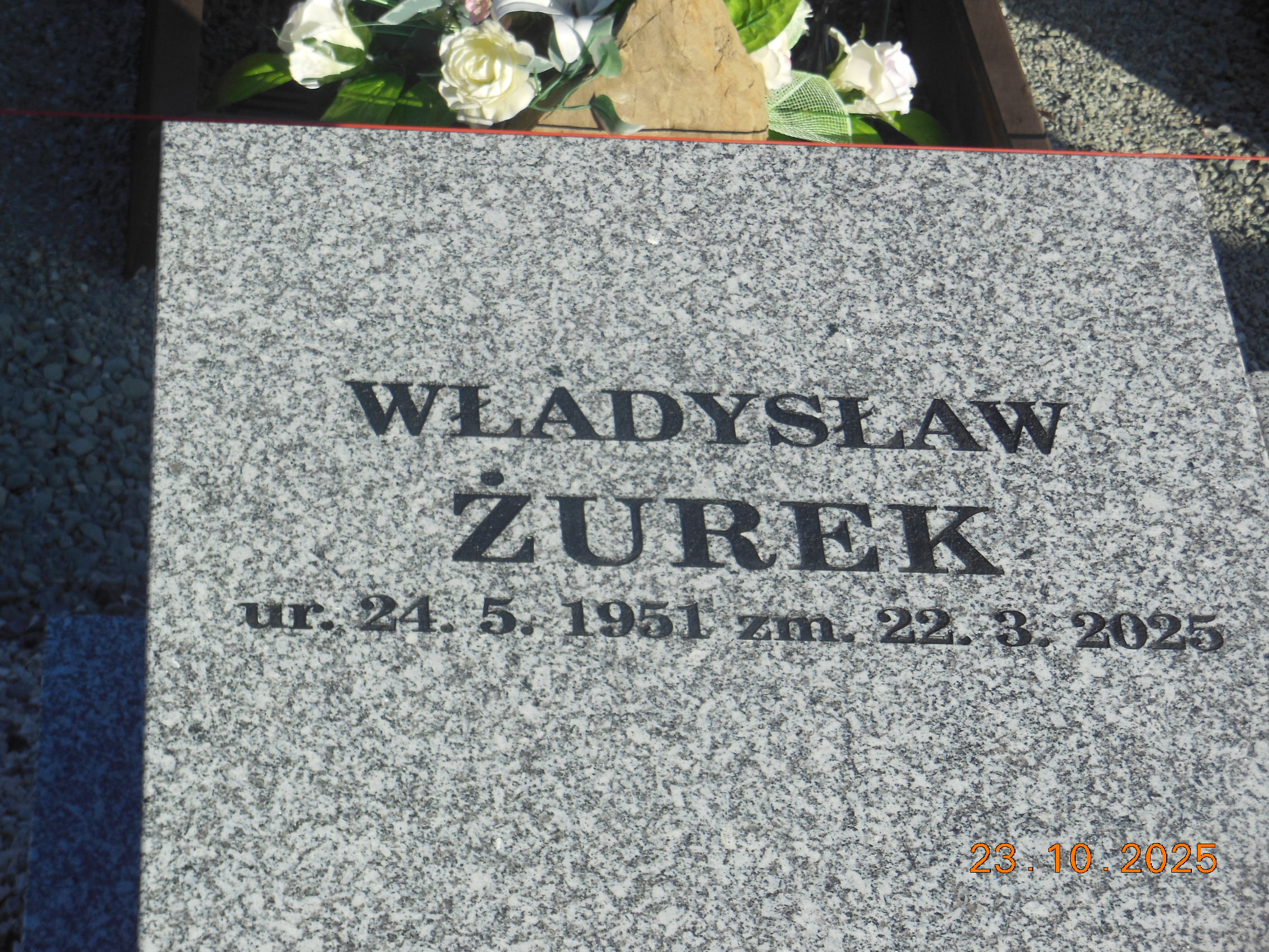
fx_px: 3593
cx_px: 634
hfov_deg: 20.0
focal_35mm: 98
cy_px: 476
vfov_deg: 15.1
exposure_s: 1/800
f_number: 4.7
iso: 125
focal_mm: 17.5
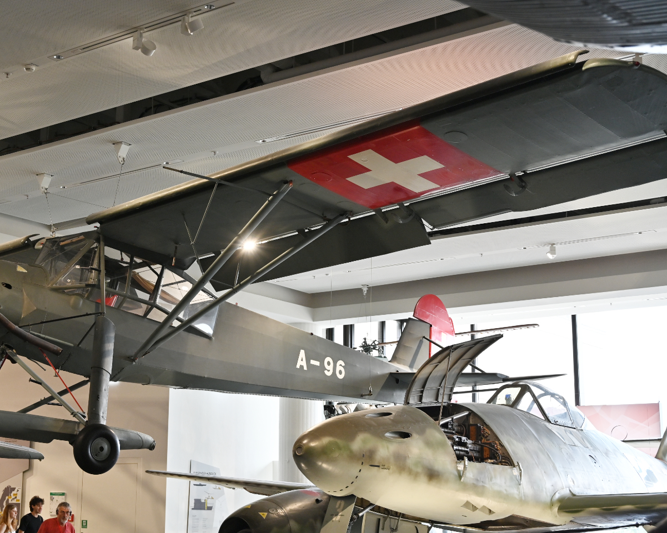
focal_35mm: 54
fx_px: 1066
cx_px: 270
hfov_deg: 34.7
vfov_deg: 28.1
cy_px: 270
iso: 400
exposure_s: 1/200
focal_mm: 45
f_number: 4
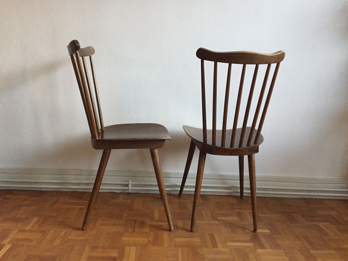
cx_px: 174
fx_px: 292
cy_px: 130
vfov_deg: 48.2
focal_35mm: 29
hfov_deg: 61.7
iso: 250
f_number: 2.2
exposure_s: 1/17
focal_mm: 4.15
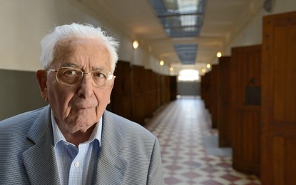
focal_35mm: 32
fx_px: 258
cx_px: 148
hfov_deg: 59.7
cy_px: 89
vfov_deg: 39.4
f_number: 4
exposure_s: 1/125
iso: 1000
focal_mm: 31
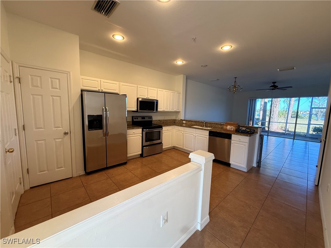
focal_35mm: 14
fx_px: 134
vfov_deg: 85.7
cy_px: 124
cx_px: 166
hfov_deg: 102.1
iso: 250
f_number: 2.2
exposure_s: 1/120
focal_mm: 2.22
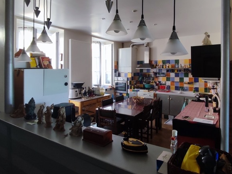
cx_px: 131
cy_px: 69
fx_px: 147
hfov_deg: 76.0
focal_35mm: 22
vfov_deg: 60.5
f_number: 2.2
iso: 124
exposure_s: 1/50
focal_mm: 1.65
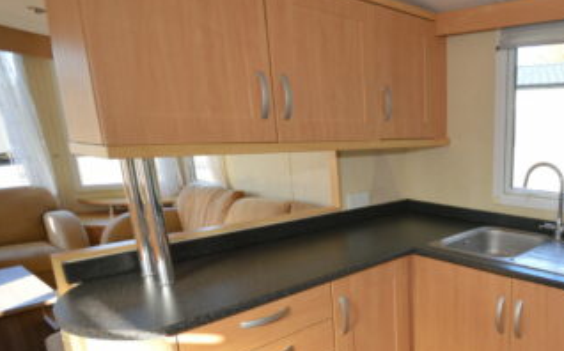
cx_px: 474
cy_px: 225
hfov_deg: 62.6
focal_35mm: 26
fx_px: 399
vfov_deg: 46.9
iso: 400
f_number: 5.6
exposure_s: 1/125
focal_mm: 10
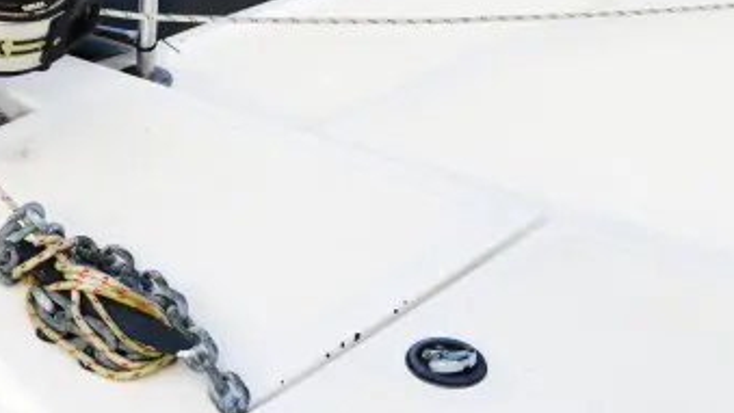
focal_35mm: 83
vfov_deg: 14.3
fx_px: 1616
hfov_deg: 25.2
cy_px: -38
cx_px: 162
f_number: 8
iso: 100
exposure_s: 1/250
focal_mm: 28
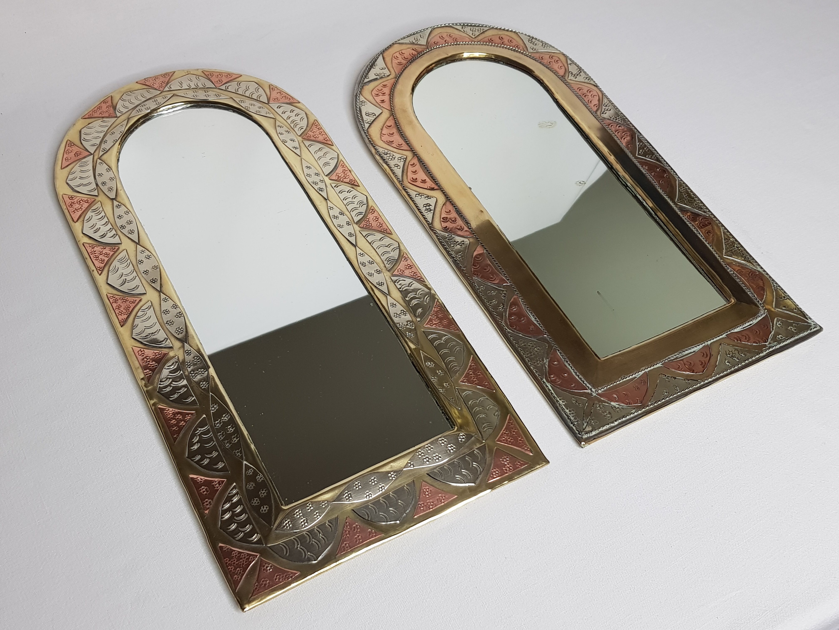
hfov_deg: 67.3
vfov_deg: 53.1
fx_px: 630
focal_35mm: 26
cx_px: 420
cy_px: 315
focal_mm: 4.2
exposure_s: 1/100
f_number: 1.7
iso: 50
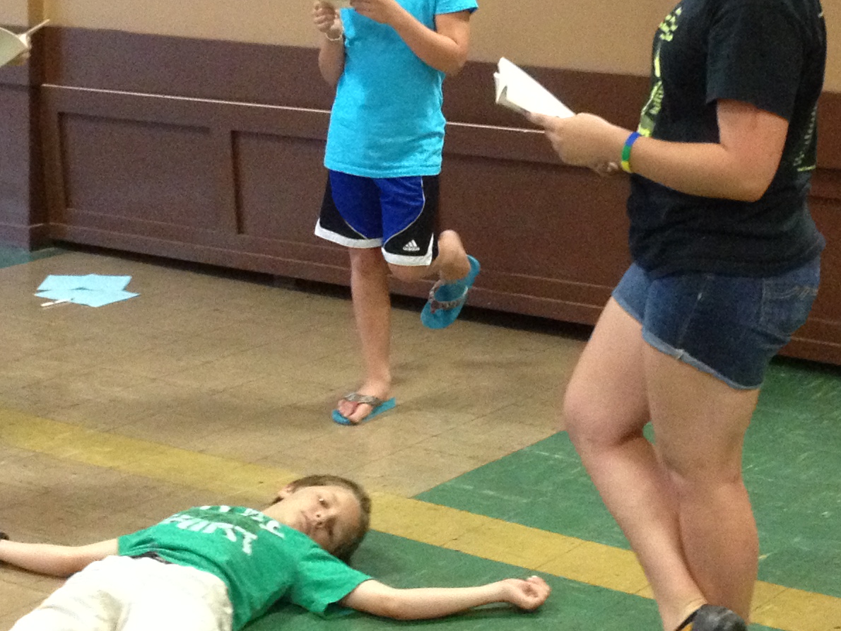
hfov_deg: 20.4
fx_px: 2333
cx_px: 339
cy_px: 0
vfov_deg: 15.1
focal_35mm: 96
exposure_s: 1/20
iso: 320
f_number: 2.4
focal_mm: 4.28
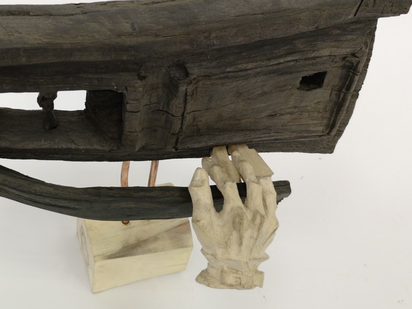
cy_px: 75
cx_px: 115
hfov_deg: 42.8
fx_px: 512
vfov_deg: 32.9
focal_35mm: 43
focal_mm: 3.95
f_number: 1.8
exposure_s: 1/50
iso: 80
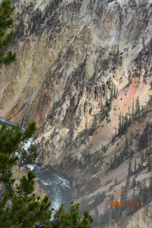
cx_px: 76
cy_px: 114
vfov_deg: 24.6
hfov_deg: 16.5
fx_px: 523
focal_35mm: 82
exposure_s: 1/400
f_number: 10
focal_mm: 55
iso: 200
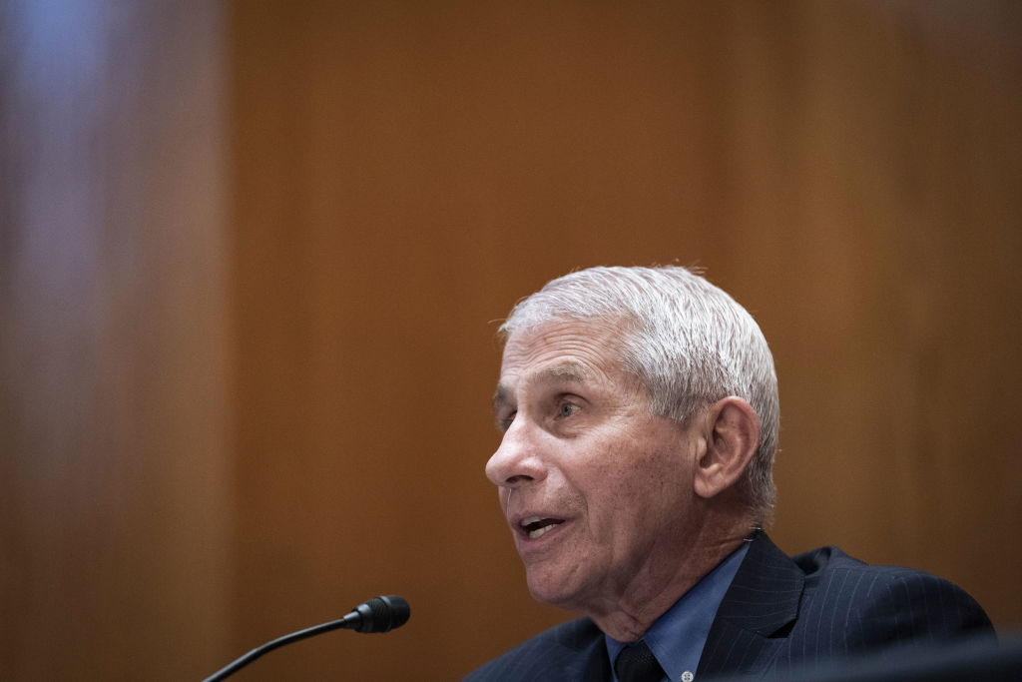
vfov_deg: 6.9
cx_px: 511
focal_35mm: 200
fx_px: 5678
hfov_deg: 10.3
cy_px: 341
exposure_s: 1/160
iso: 3200
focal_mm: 200
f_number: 2.8
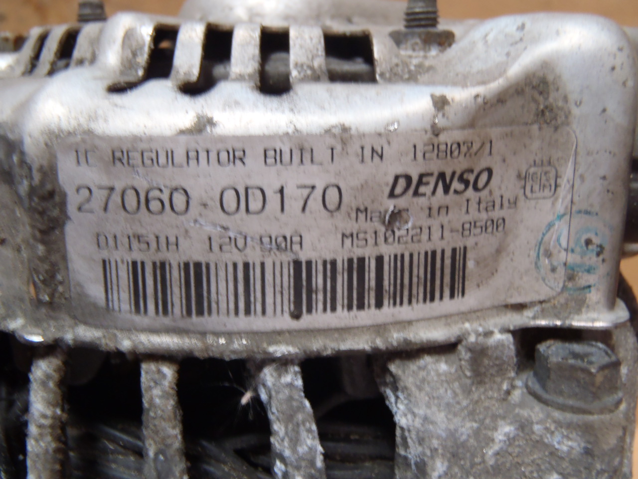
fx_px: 682
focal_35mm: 37
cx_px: 319
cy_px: 240
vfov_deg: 38.7
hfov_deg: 50.1
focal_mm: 6.64
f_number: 4.7
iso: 200
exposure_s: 1/6
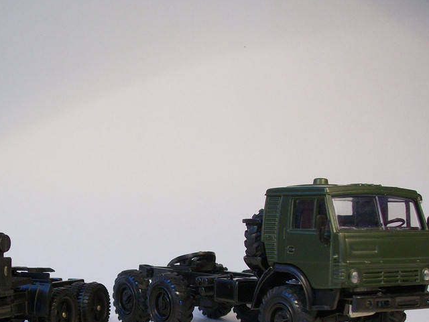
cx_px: 130
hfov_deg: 25.8
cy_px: 246
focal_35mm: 75
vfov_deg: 19.5
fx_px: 929
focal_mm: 7.6
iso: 64
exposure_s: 1/100
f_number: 3
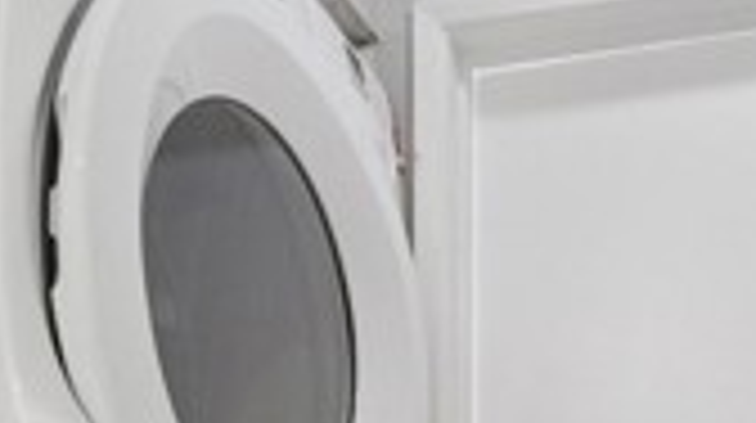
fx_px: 1121
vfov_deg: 18.5
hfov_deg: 36.4
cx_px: 572
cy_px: 666
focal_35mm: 56
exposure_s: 1/1.11
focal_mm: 9
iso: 160
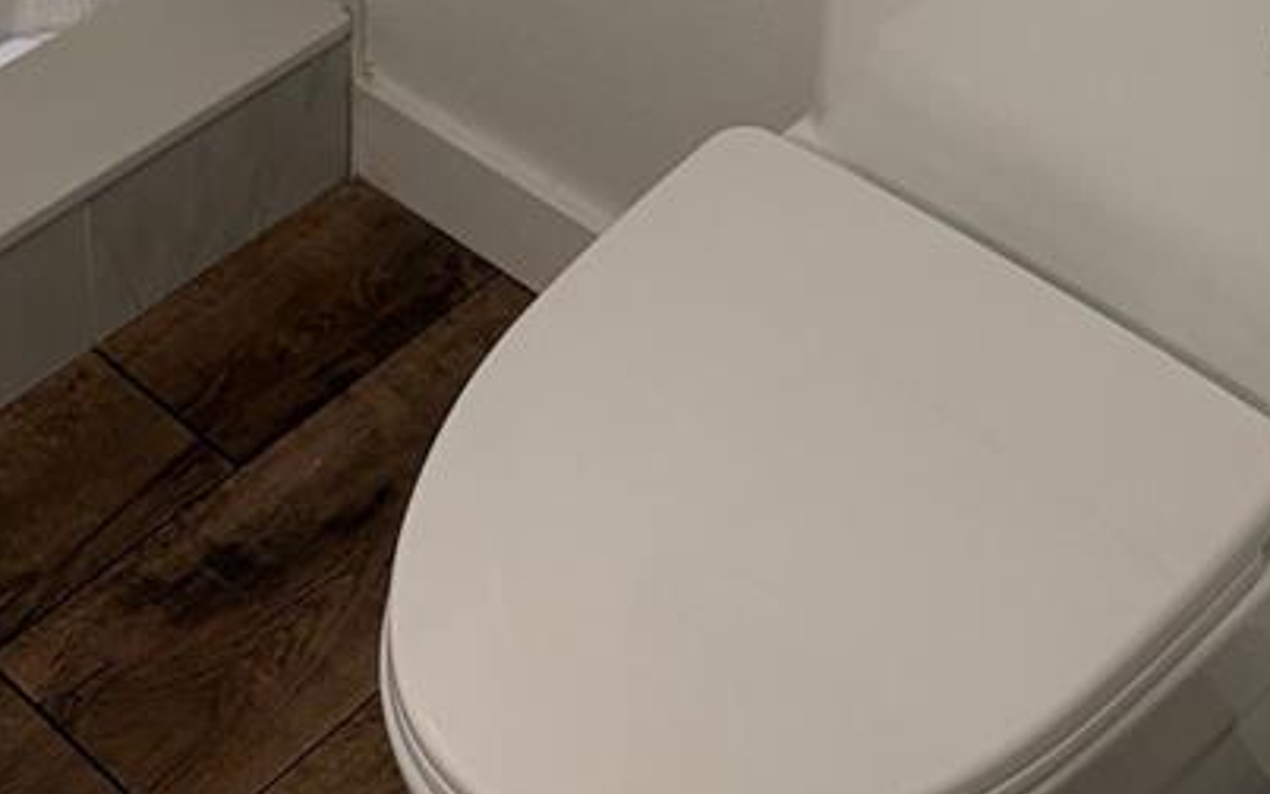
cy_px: -1033
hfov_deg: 25.2
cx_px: 533
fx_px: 2839
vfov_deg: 12.8
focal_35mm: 82
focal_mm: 5.96
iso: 80
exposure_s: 1/60
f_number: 1.6
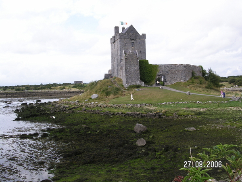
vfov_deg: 37.7
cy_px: 91
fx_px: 266
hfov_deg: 49.0
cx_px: 121
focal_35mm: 38
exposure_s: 1/350
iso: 100
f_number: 5.6
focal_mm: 7.8
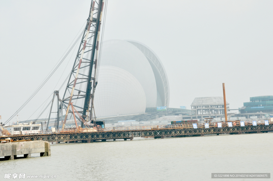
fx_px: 966
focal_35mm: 128
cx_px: 136
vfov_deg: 10.7
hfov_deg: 16.1
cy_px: 90
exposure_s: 1/160
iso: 200
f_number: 16
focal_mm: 85
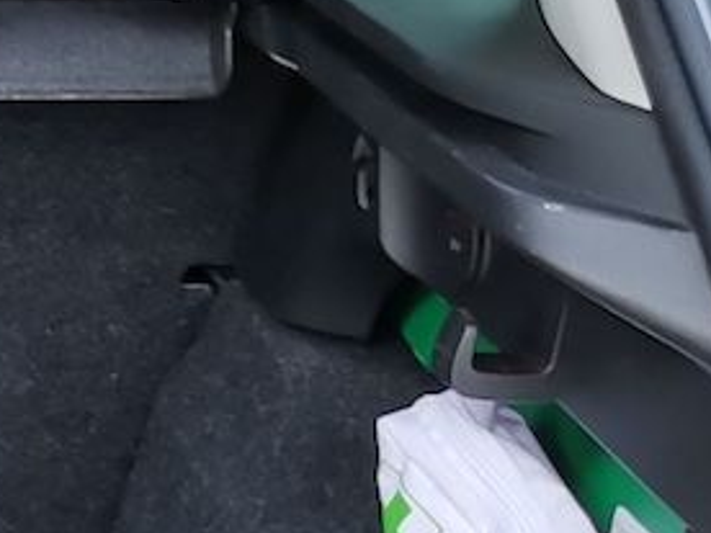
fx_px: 3718
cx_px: -1028
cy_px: 1094
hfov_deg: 9.6
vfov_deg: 7.8
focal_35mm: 181
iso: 50
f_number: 1.4
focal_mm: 4.66
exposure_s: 1/279
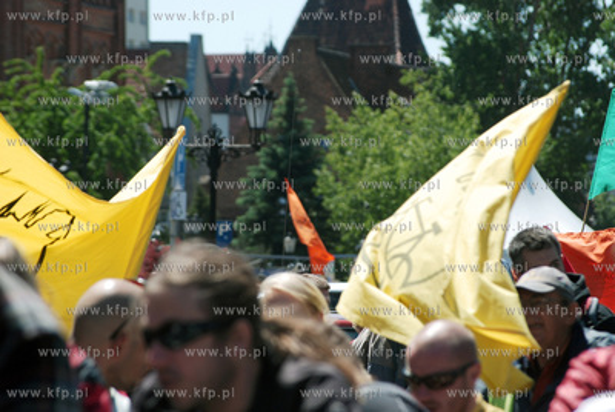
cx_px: 308
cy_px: 206
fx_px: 5132
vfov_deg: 4.6
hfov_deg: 6.9
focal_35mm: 300
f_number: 7.1
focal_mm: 200
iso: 250
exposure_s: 1/500
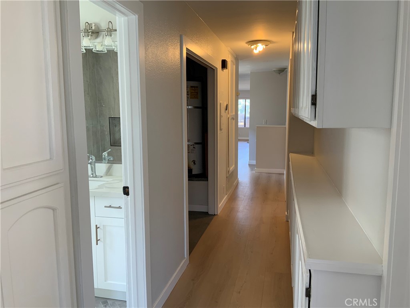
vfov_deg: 48.2
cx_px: 205
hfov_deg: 61.7
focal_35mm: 29
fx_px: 343
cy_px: 154
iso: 50
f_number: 1.8
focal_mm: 3
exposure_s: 1/60
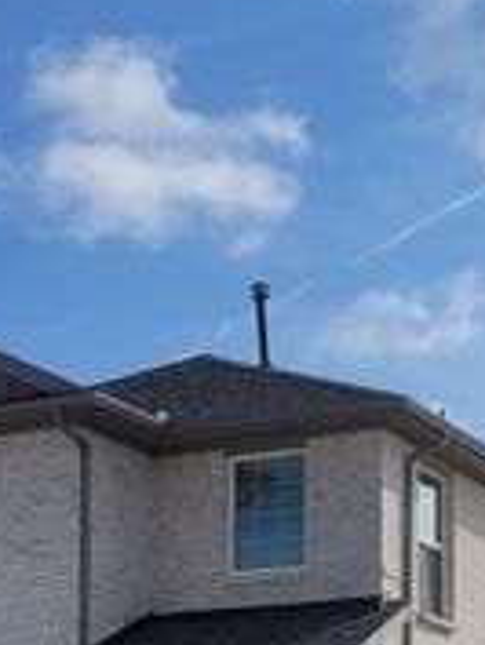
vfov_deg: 19.0
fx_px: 1829
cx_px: 306
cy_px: 760
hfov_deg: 15.1
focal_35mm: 98
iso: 40
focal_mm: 5.4
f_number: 1.8
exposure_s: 1/5475
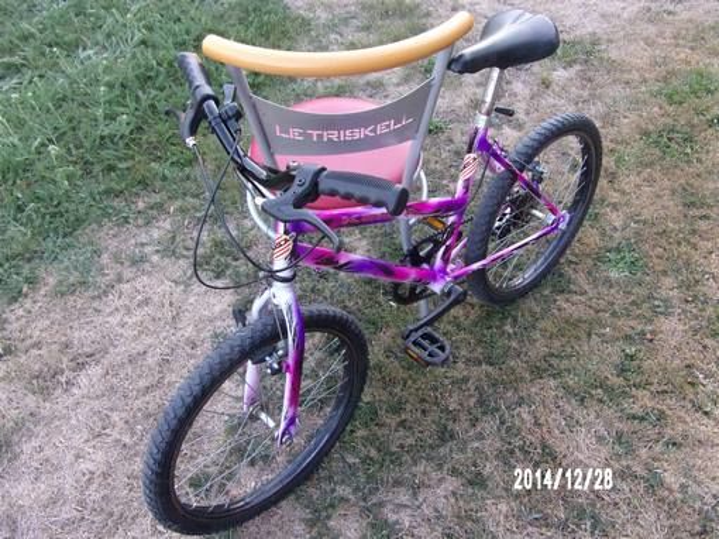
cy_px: 270
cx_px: 360
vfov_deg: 46.8
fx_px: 623
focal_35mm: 30
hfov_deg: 60.0
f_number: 3.7
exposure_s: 1/29
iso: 200
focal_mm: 5.4
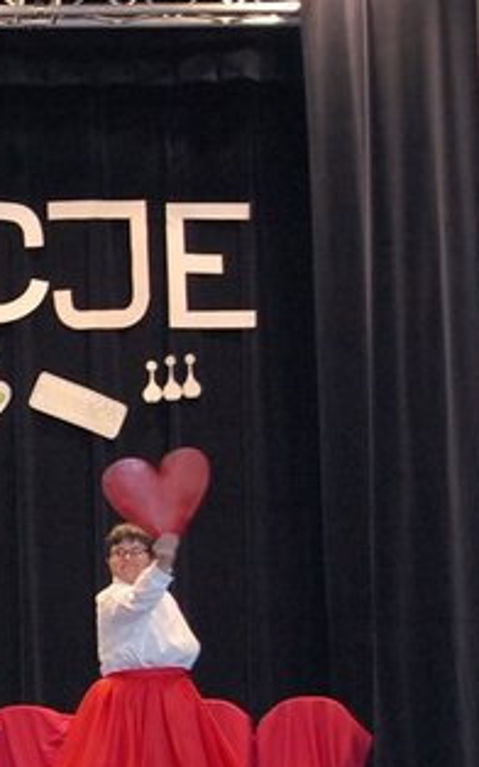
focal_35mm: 174
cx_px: -257
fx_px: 3639
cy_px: 447
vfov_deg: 12.0
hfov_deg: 7.4
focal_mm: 55
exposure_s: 1/60
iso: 1600
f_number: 5.6
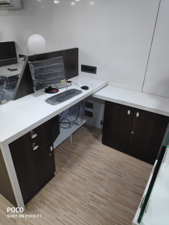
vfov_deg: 81.7
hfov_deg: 66.0
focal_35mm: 20
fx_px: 130
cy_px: 112
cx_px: 84
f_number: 1.9
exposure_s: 1/100
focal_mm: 3.94
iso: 365
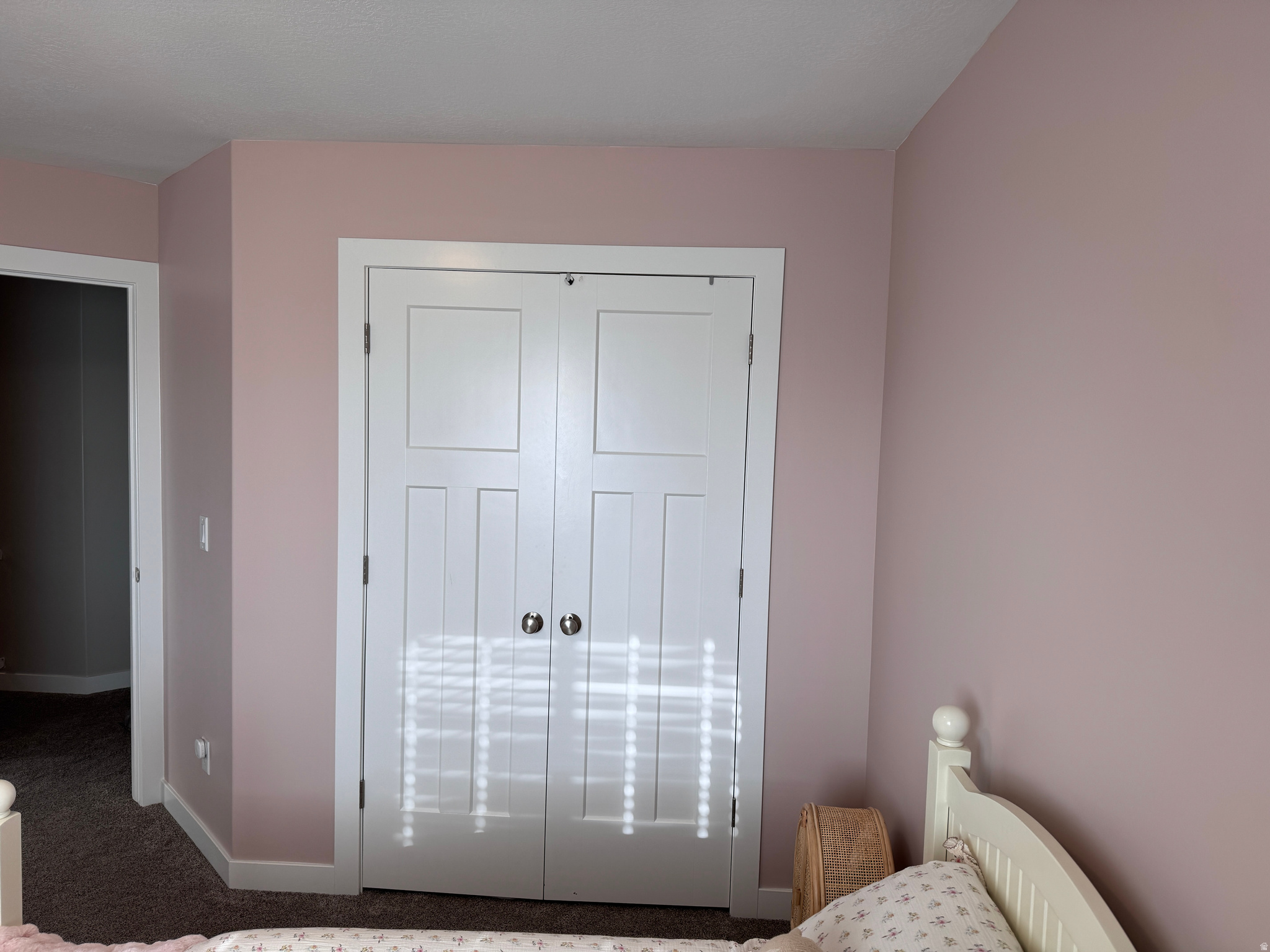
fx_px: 881
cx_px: 635
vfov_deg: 56.8
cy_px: 476
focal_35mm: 24
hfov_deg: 71.6
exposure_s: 1/120
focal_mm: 6.76
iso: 50
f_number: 1.78
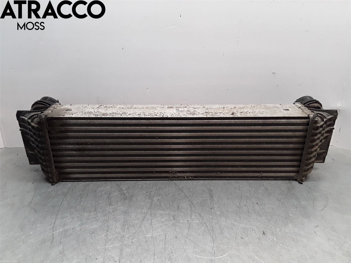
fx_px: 284
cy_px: 132
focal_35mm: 28
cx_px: 176
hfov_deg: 63.4
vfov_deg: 49.7
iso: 80
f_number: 1.9
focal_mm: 2.91
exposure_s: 1/100
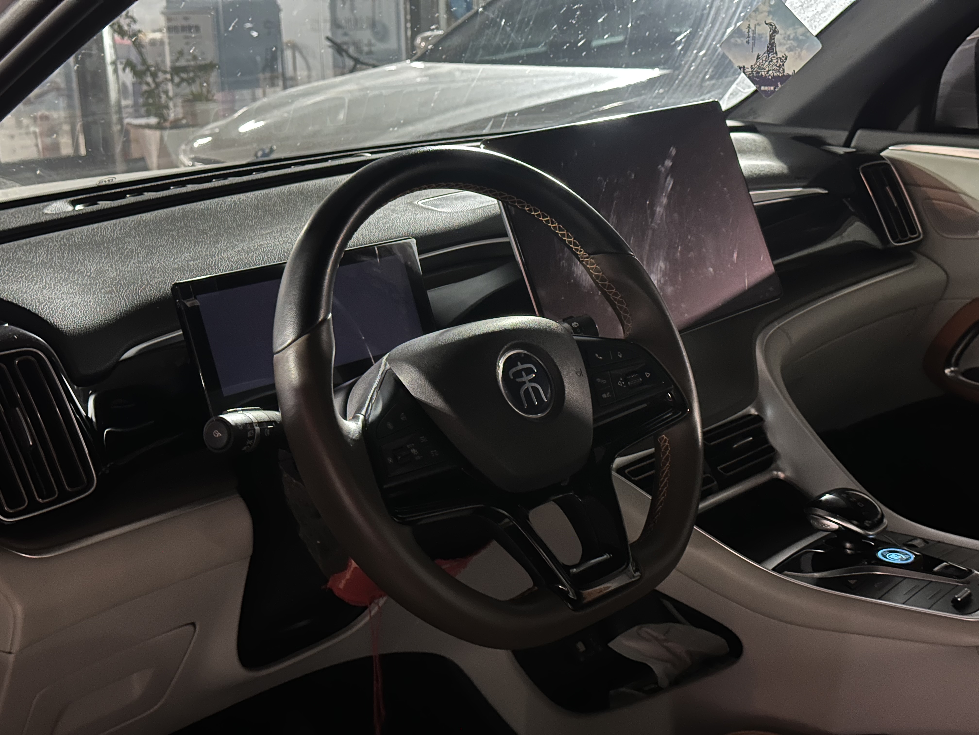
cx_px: 490
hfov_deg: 39.7
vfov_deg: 30.3
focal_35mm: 48
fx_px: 1358
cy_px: 368
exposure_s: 1/9
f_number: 1.78
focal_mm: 6.86
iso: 640
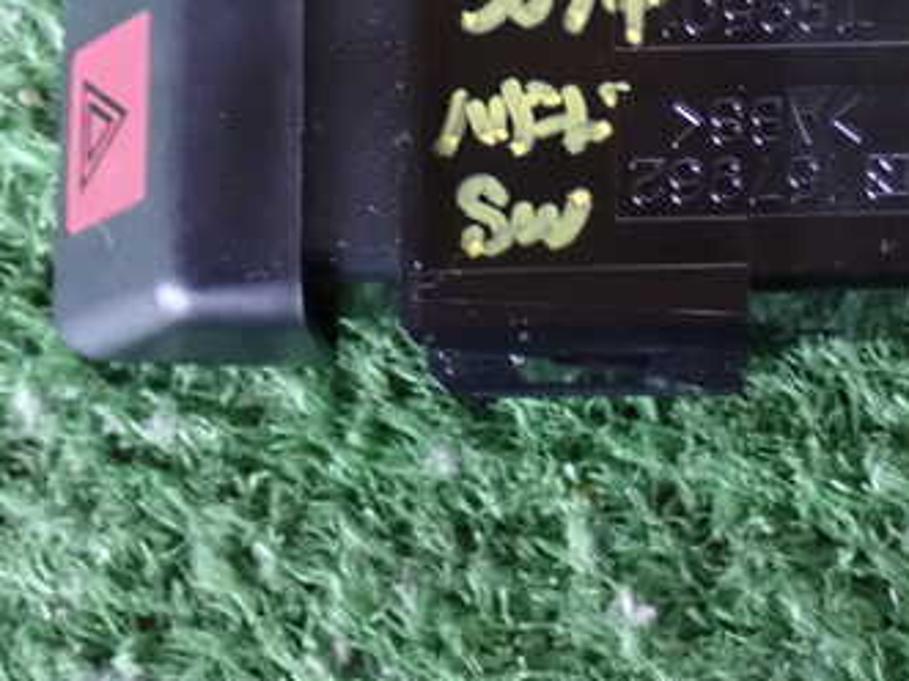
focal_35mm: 98
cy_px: 132
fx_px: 2573
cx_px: 670
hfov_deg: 19.9
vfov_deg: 15.0
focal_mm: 9.65
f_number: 3.3
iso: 1600
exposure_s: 1/10
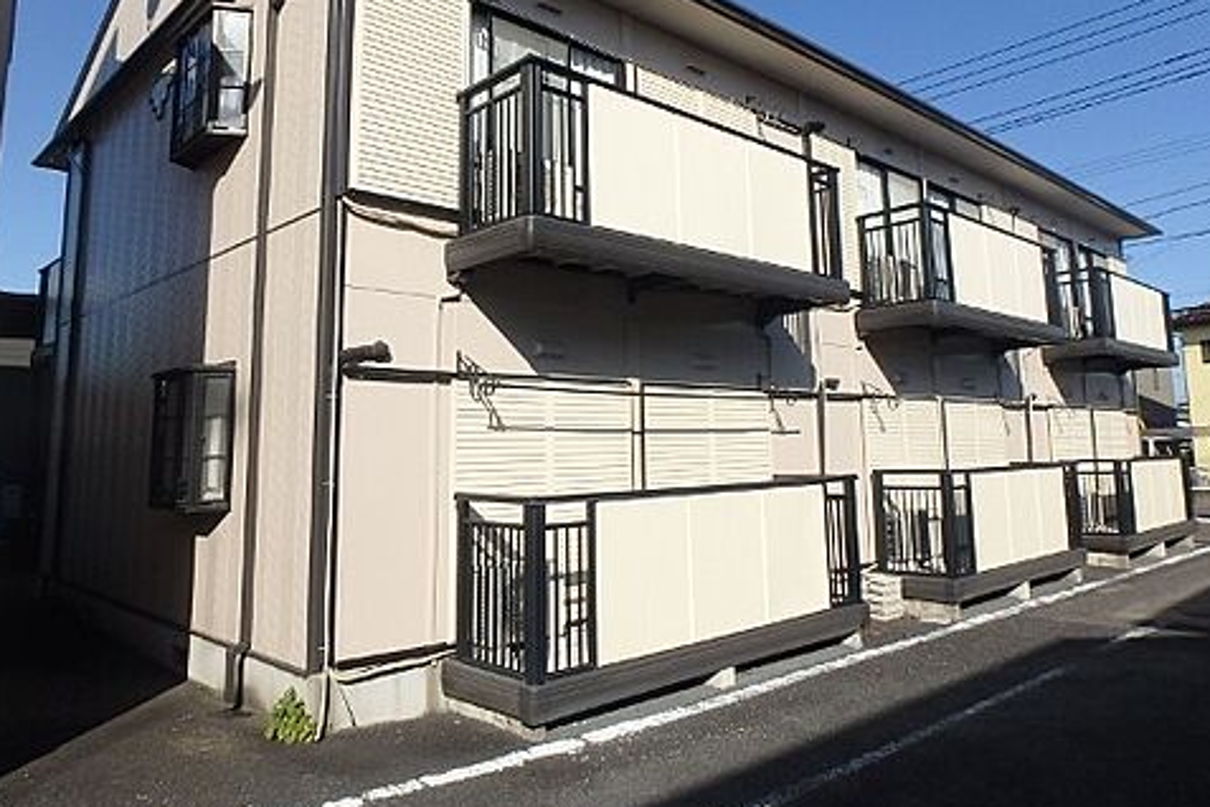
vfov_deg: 49.3
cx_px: 629
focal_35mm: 26
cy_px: 327
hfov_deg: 69.4
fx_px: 874
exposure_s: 1/500
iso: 125
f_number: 6
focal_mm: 3.7
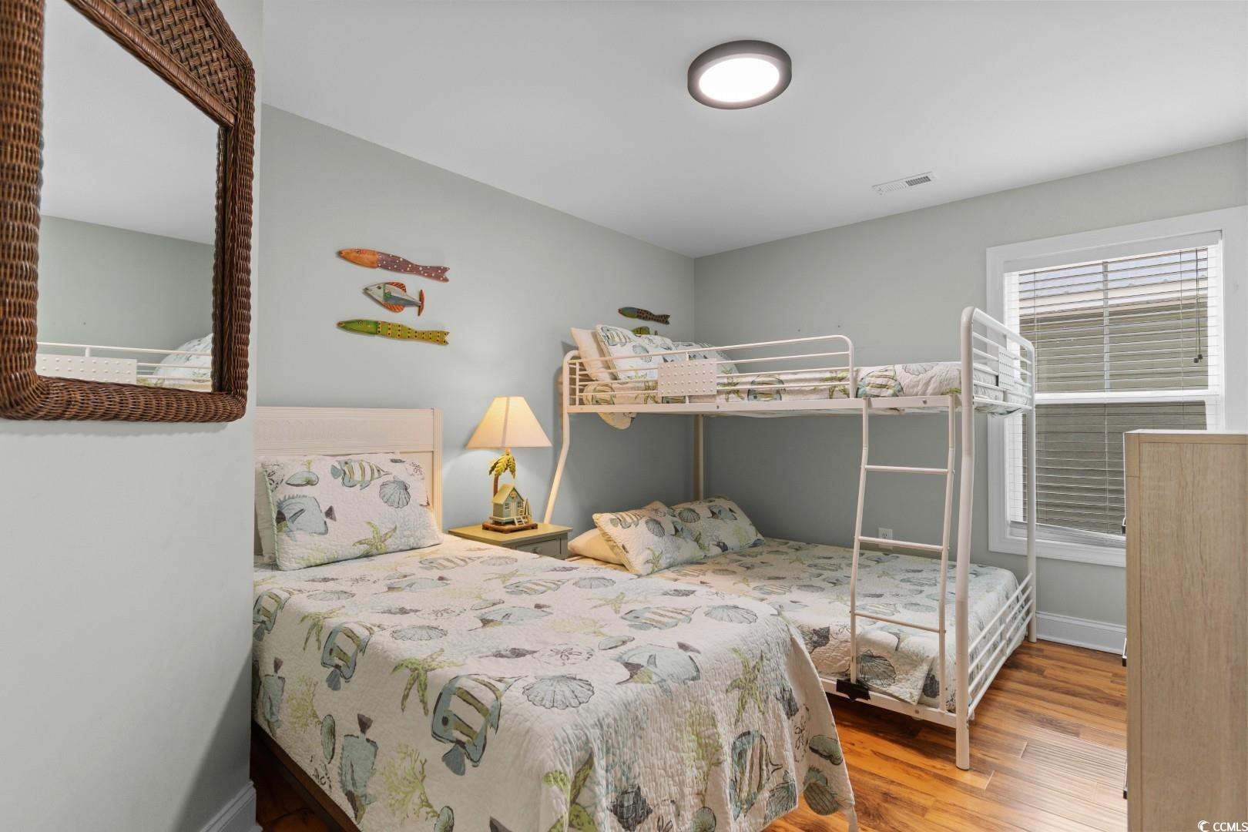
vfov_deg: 70.4
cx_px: 624
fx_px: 589
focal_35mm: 17
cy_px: 416
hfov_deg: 93.3
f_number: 4.8
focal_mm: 11.5
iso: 100
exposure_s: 1/8
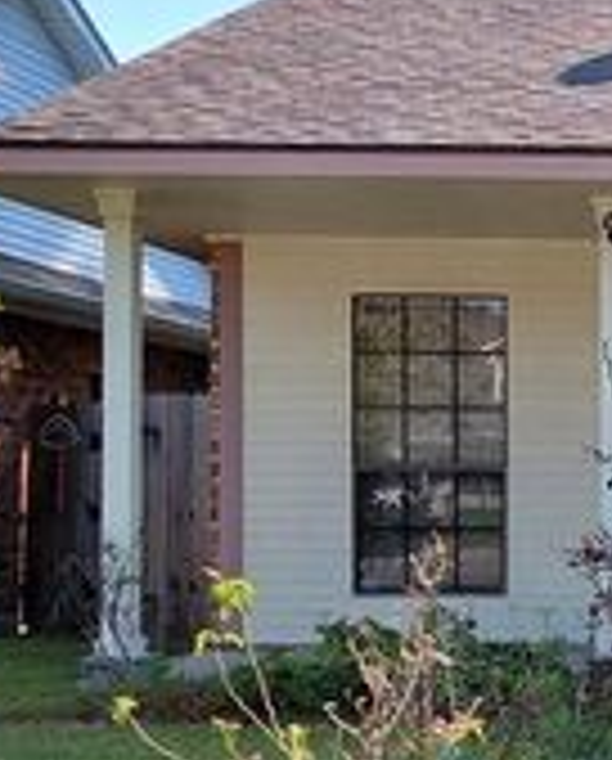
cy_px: 492
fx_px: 1624
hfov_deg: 18.3
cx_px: 986
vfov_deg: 26.2
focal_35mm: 72
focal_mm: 4.69
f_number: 1.8
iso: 50
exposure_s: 1/665
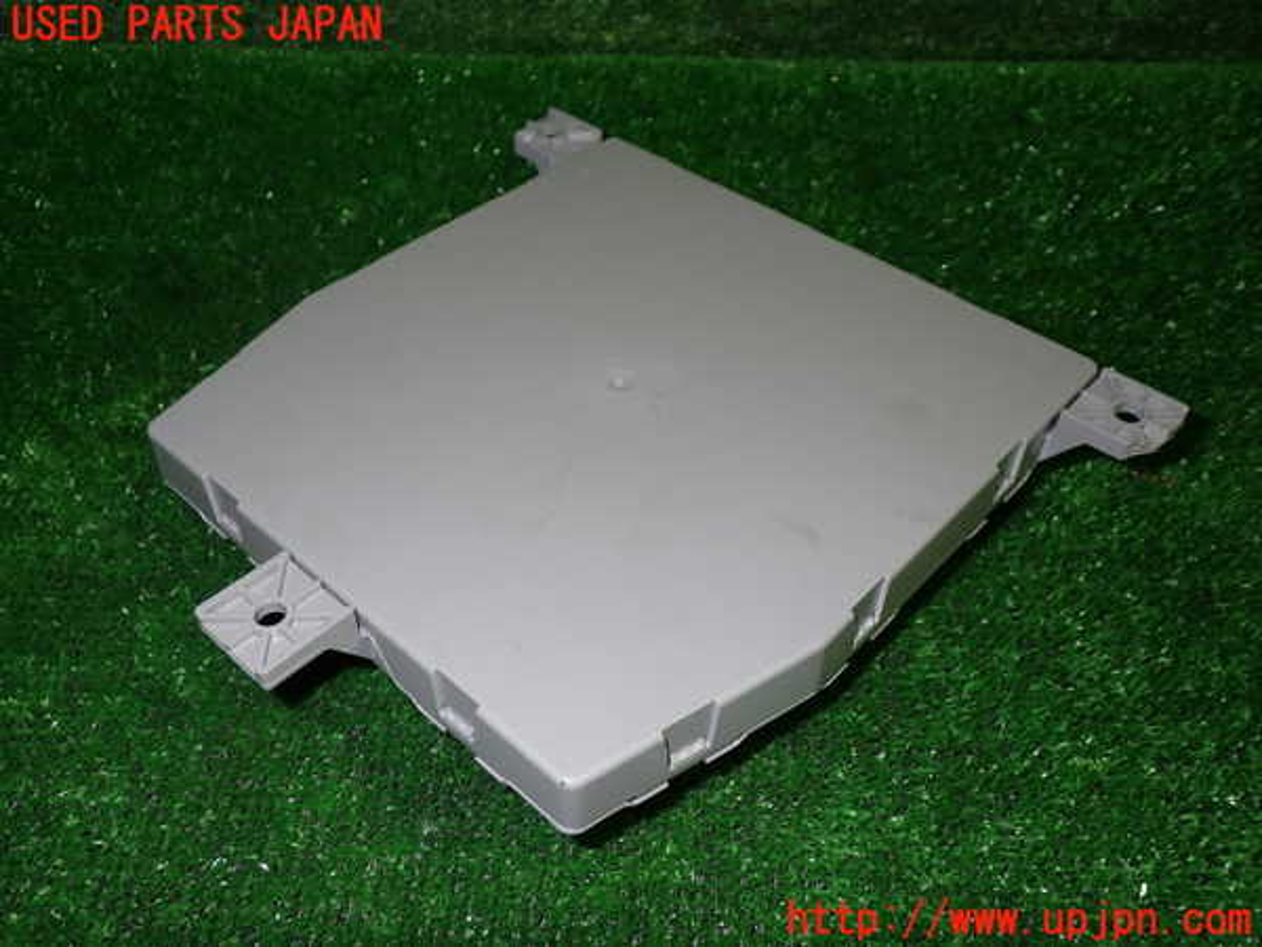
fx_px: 1167
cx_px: 631
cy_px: 474
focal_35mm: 32
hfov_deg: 56.8
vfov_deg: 44.2
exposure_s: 1/30
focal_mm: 5.79
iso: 200
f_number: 7.1
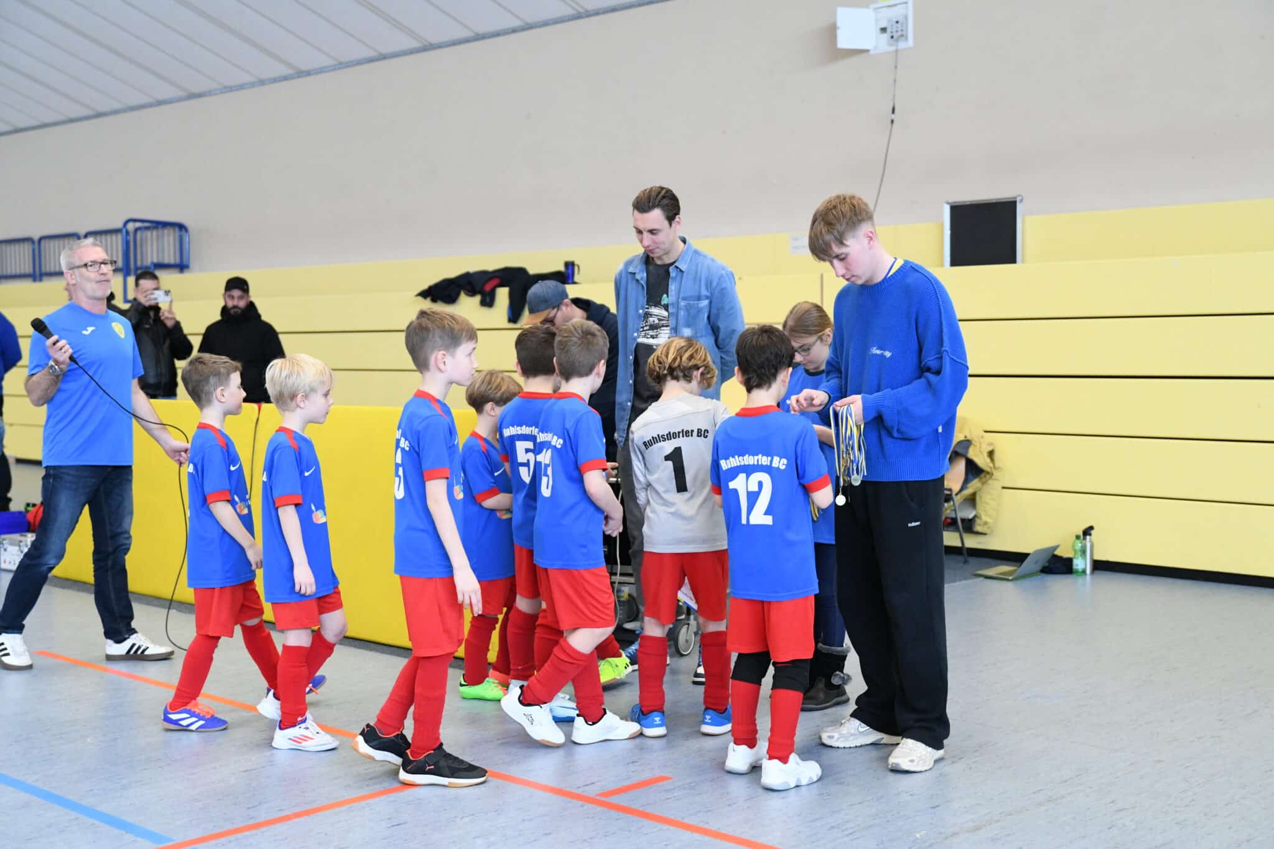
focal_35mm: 48
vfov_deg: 28.1
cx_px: 637
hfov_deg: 41.1
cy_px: 424
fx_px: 1698
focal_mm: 48
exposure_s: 1/640
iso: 5000
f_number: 2.8
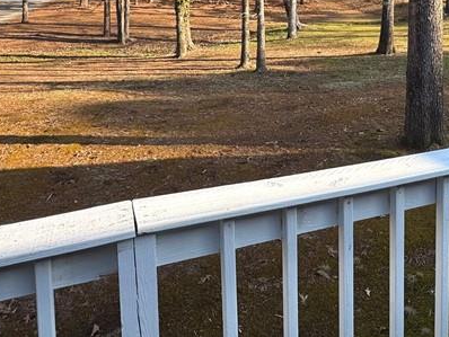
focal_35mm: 36
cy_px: 5
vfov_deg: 36.0
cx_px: 272
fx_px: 467
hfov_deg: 51.0
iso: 40
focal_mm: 2.22
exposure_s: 1/354
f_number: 2.2
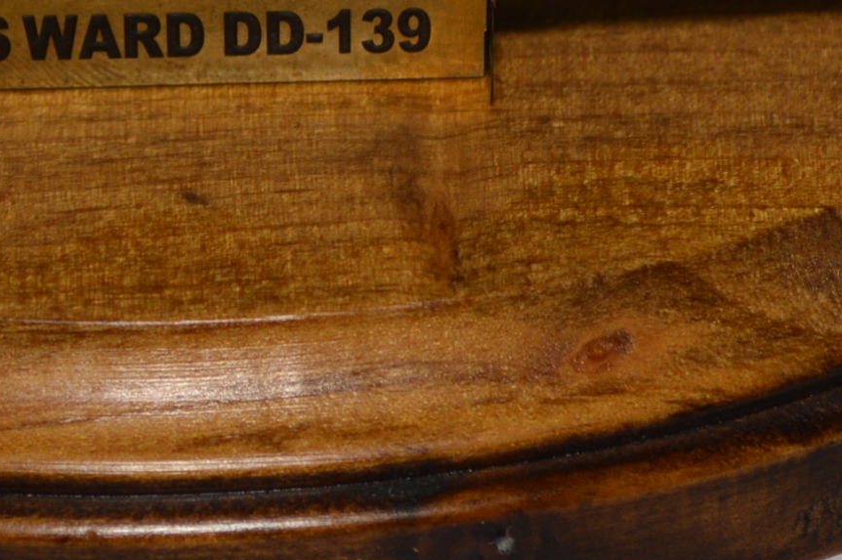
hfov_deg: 7.2
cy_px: -102
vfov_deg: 4.8
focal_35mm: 288
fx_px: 6723
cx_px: 241
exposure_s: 1/60
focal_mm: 55
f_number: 8
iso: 100
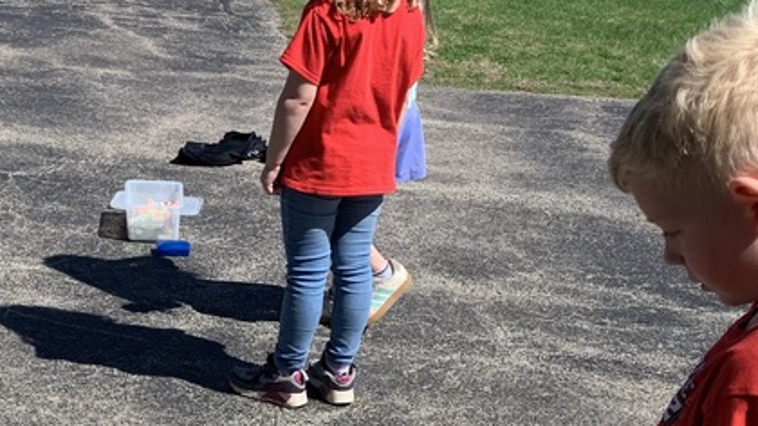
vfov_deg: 16.9
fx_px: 1386
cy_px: 469
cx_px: 269
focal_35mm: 69
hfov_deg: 30.4
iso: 25
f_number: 1.8
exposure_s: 1/2033
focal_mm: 4.25
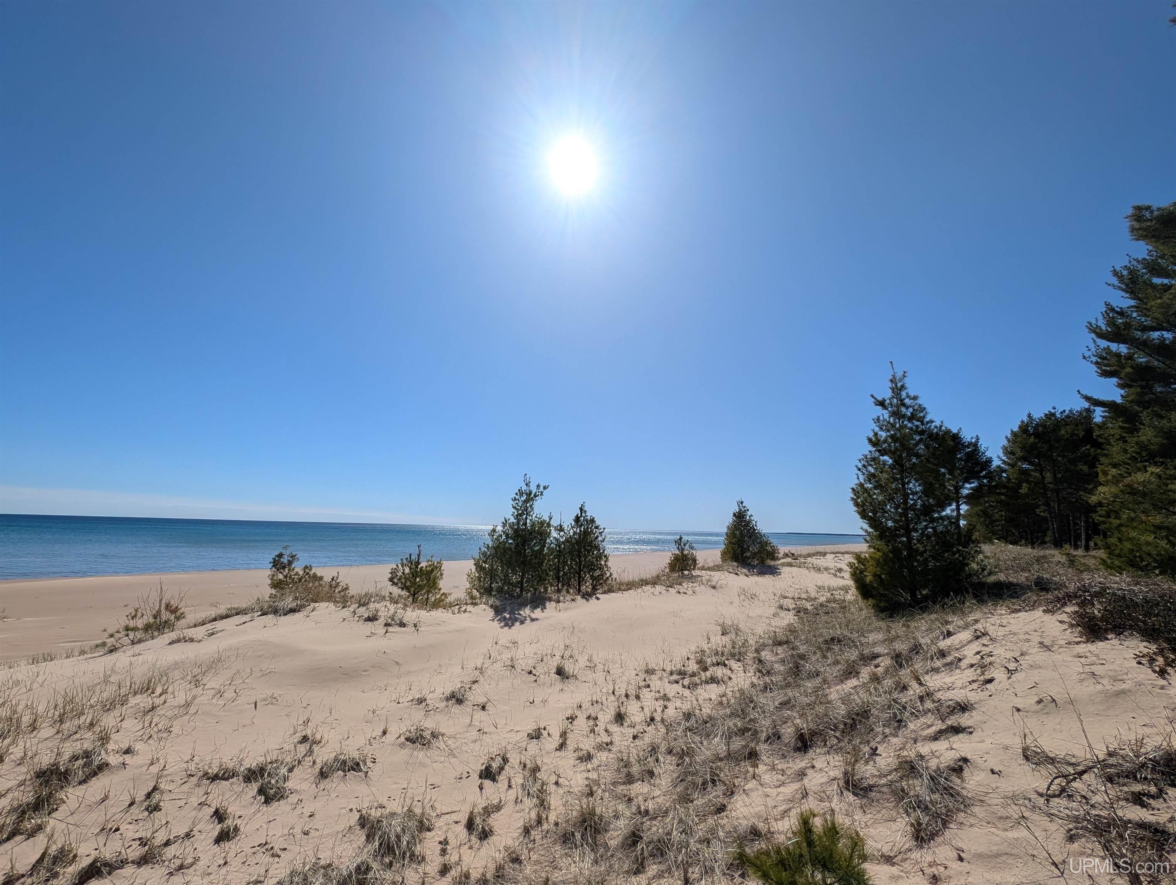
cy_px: 442
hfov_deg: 110.5
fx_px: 408
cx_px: 588
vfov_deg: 94.6
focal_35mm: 12
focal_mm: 2.23
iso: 43
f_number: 1.95
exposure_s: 1/5435
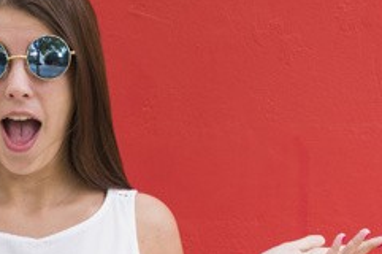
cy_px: 199
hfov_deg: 11.3
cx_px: 193
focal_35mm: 182
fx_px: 1929
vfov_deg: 7.5
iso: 320
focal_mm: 70
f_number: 5
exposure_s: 1/125
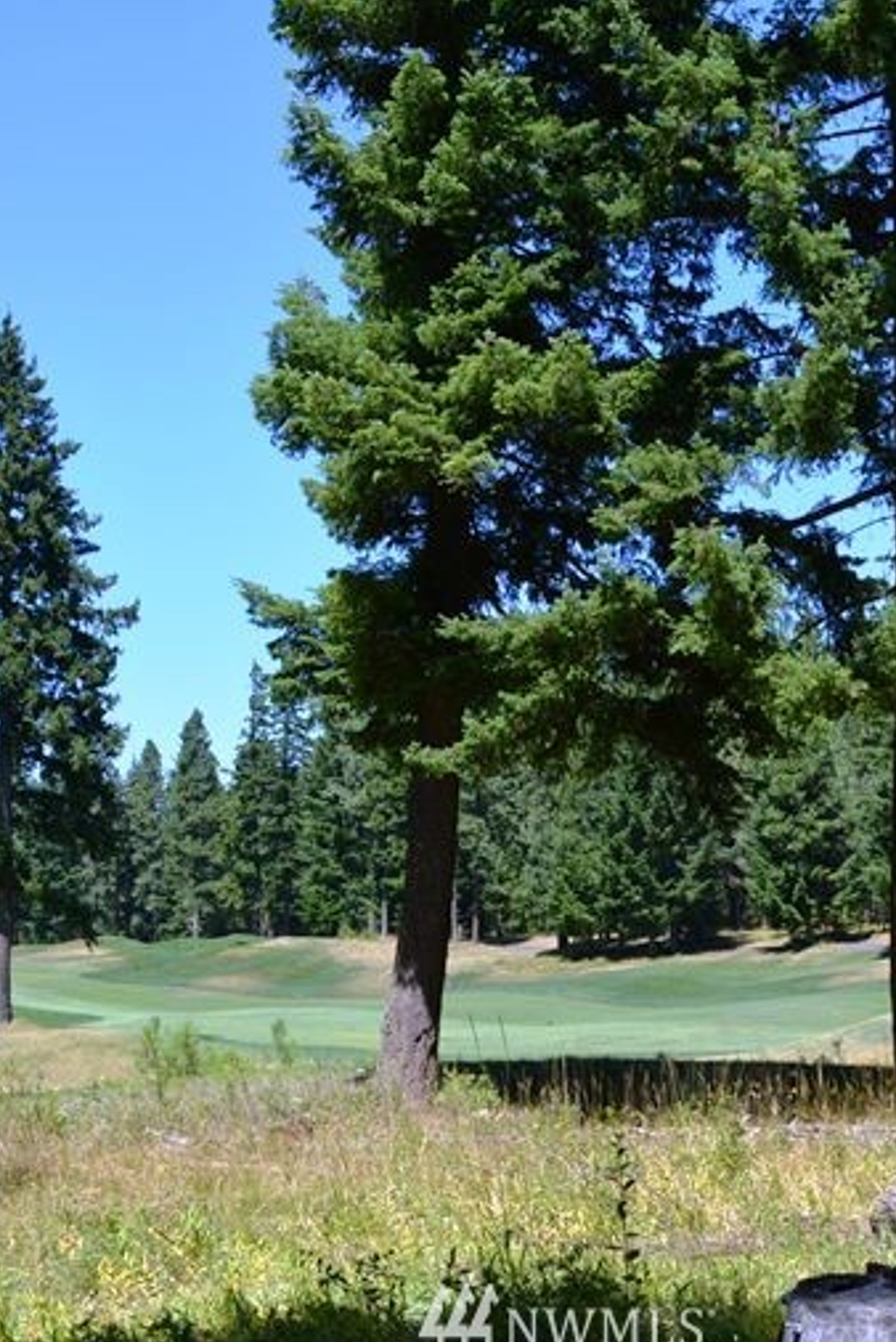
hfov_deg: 19.8
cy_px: 707
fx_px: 2564
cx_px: 567
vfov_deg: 29.3
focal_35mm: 69
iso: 200
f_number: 8
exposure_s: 1/250
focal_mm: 29
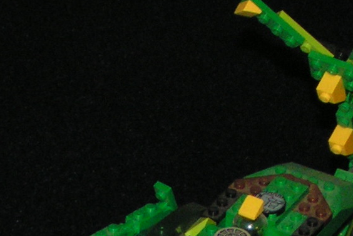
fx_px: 2520
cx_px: 143
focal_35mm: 257
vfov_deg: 5.3
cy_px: 442
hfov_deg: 8.0
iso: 200
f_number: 3.2
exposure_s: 1/80
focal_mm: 10.5
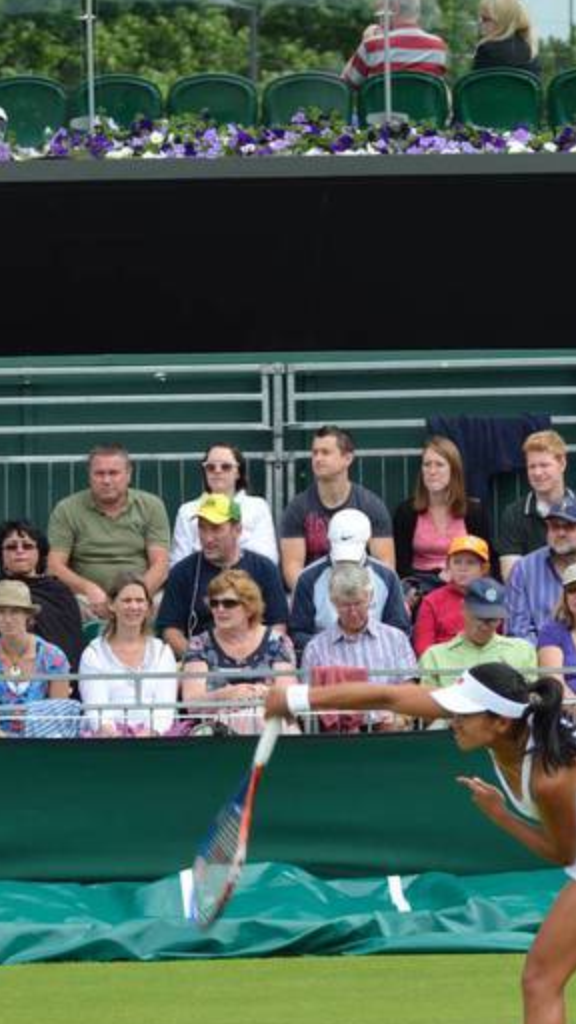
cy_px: 694
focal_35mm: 257
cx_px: 447
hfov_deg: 4.7
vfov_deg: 8.4
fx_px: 6978
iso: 160
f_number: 4.8
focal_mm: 120
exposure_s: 1/500
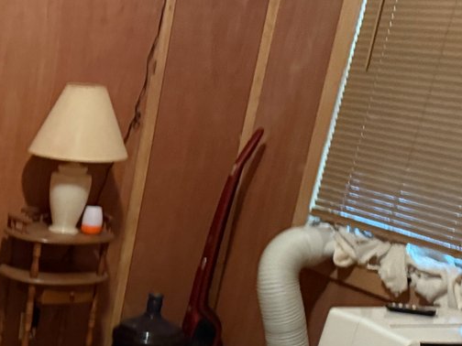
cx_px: -106
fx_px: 961
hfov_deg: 24.3
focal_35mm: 72
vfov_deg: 19.4
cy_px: 402
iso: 1000
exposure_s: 1/30
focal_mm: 6.76
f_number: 1.78
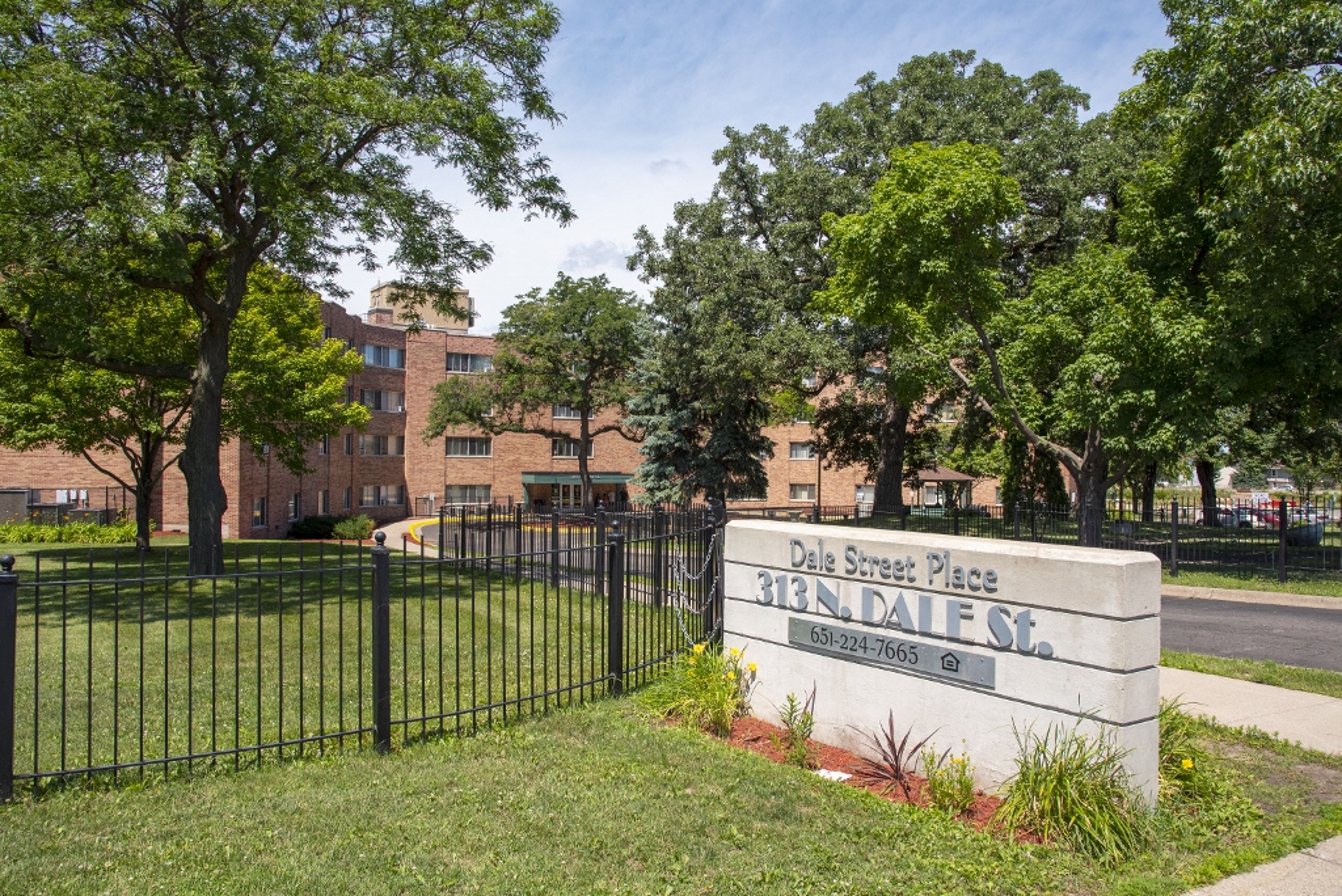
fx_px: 1007
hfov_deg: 67.4
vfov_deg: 48.0
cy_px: 448
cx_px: 671
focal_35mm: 27
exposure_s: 1/640
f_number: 13
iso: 200
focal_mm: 27
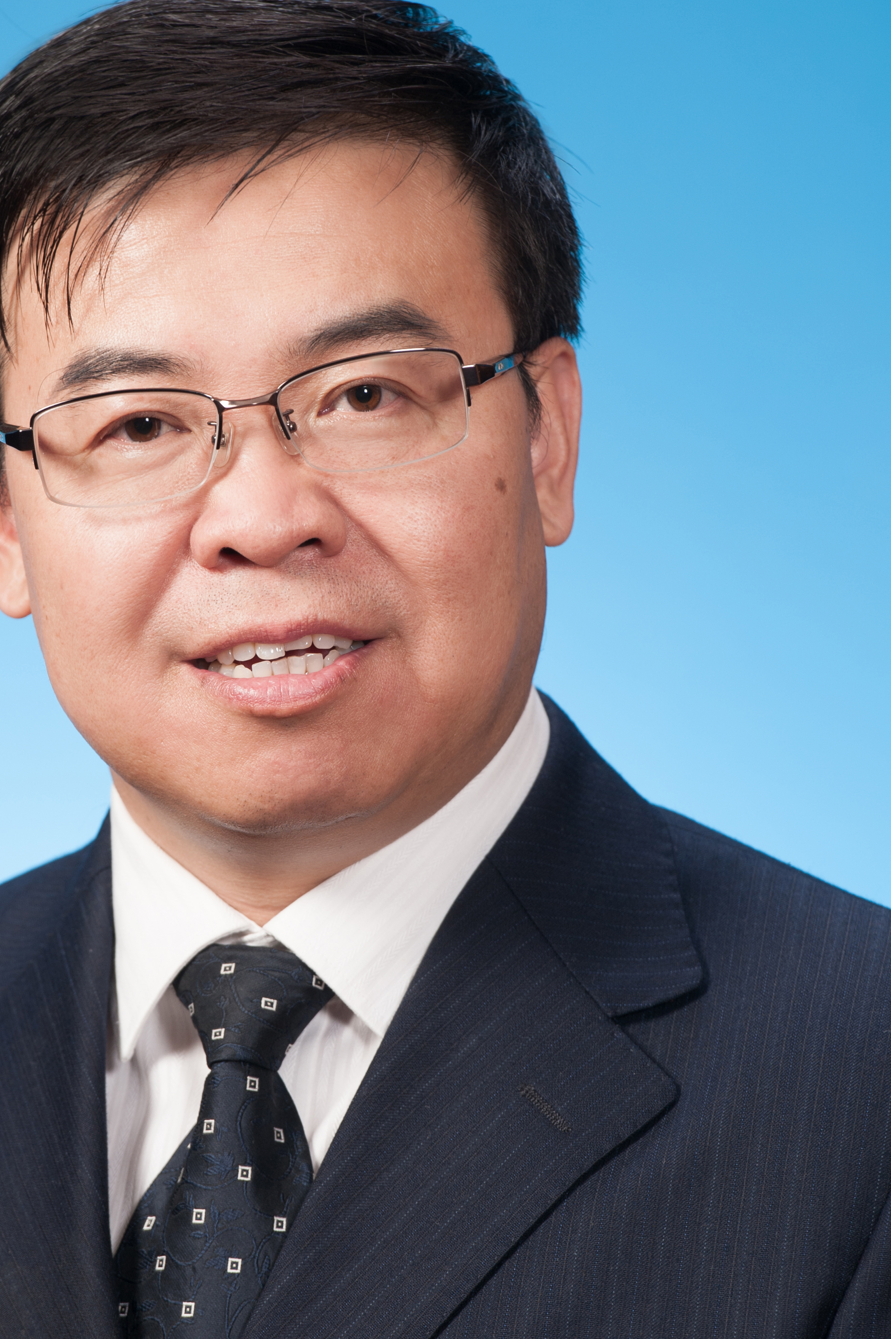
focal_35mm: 294
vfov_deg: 7.0
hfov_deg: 4.7
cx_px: 316
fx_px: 10930
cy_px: 655
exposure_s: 1/100
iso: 200
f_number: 5.6
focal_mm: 195
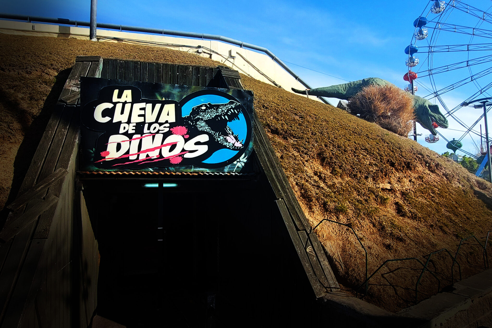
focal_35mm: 28
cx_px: 246
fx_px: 383
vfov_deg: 46.4
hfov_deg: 65.5
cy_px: 164
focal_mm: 28
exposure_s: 1/3200
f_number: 5
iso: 5000
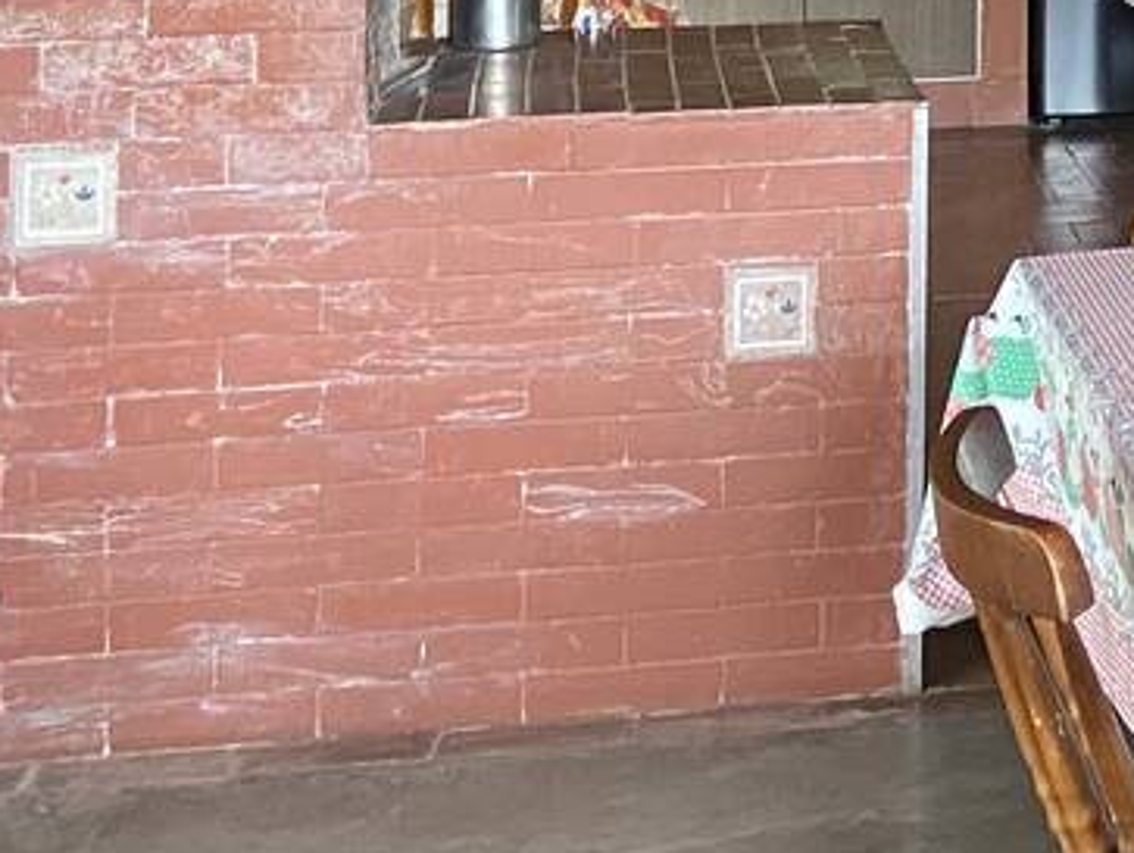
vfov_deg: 13.6
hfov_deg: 18.2
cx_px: 1315
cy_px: -378
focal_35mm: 103
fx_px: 3378
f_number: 1.8
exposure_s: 1/53
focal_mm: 4.25
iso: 500
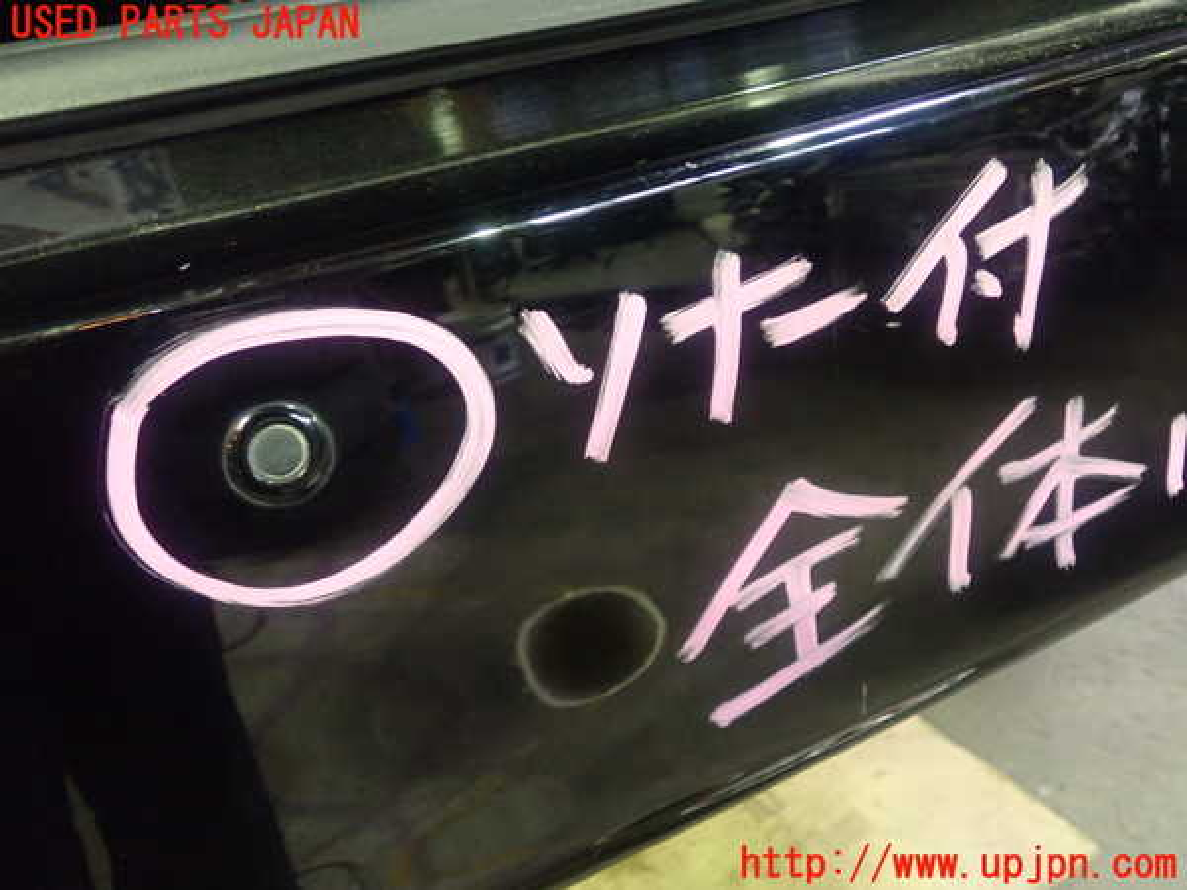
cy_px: 445
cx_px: 594
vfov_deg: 46.8
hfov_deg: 60.0
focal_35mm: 30
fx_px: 1029
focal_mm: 5.4
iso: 800
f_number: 2.3
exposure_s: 1/25
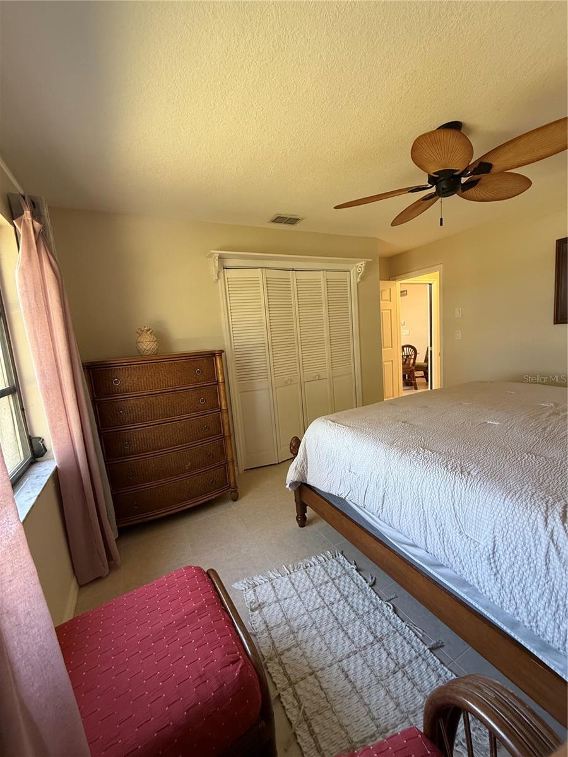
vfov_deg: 102.1
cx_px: 284
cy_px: 378
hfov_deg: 85.7
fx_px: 306
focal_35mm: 14
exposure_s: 1/60
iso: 250
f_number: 2.2
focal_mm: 2.22
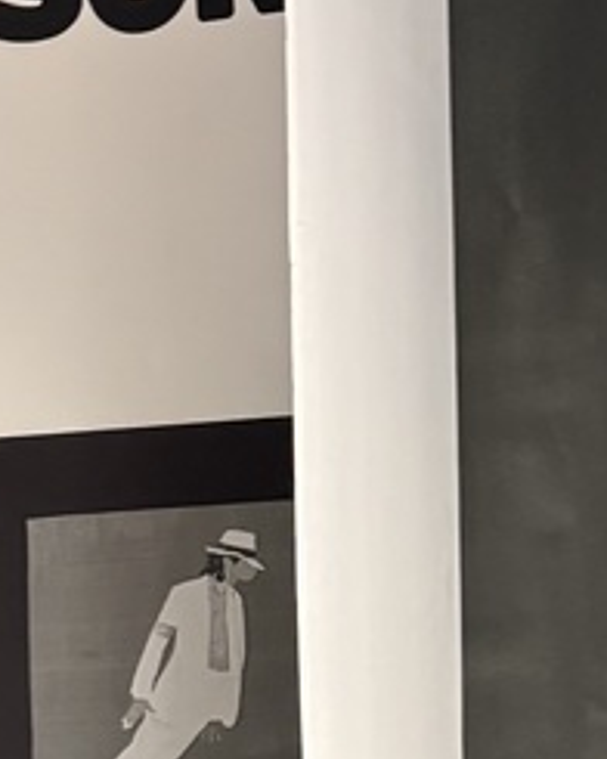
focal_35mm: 106
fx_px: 2380
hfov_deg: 14.1
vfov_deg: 17.1
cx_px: -99
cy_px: 982
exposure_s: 1/60
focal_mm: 5.96
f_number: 1.6
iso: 250
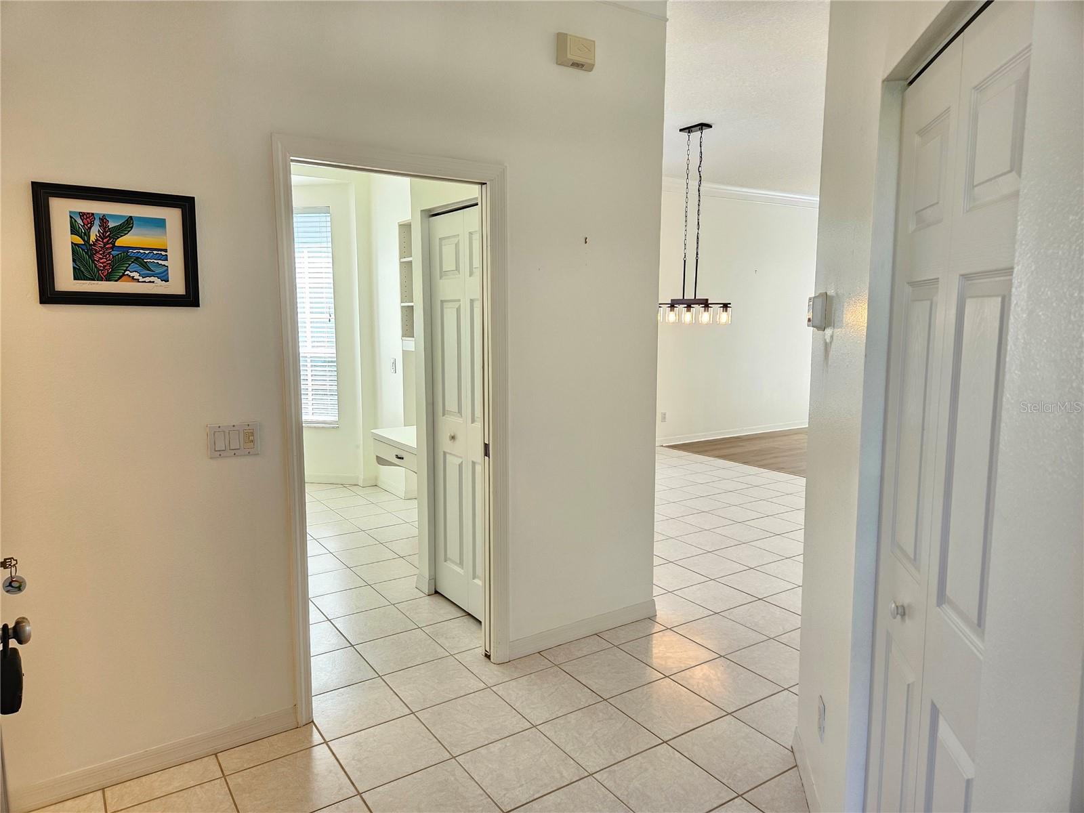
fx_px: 720
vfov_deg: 58.9
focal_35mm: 23
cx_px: 542
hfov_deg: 73.9
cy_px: 406
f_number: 1.8
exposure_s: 1/120
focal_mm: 5.4
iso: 125
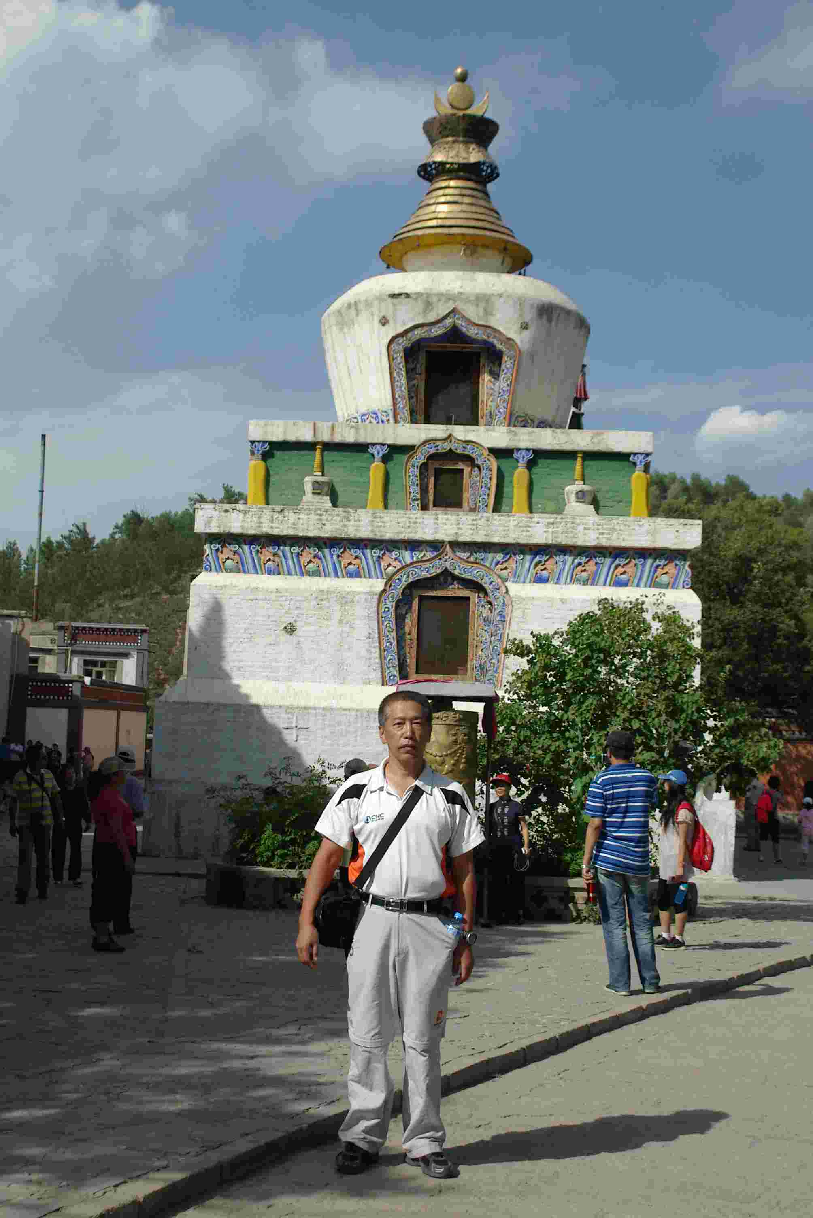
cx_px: 406
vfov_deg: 46.4
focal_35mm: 42
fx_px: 1421
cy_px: 609
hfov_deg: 31.9
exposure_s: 1/750
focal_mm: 28
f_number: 8
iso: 200
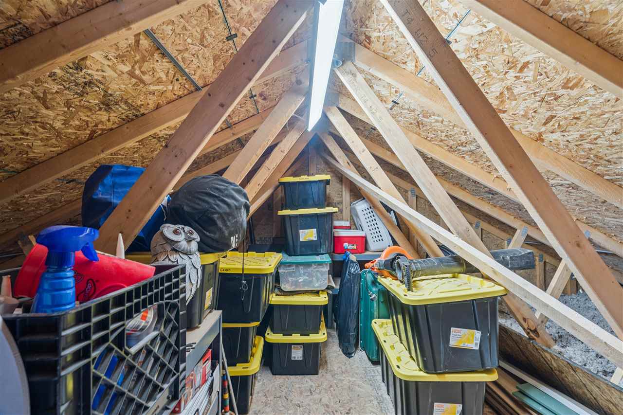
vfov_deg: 73.7
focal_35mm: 16
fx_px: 277
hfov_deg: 96.7
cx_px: 312
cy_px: 208
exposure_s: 1/2
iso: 400
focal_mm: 16
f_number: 10
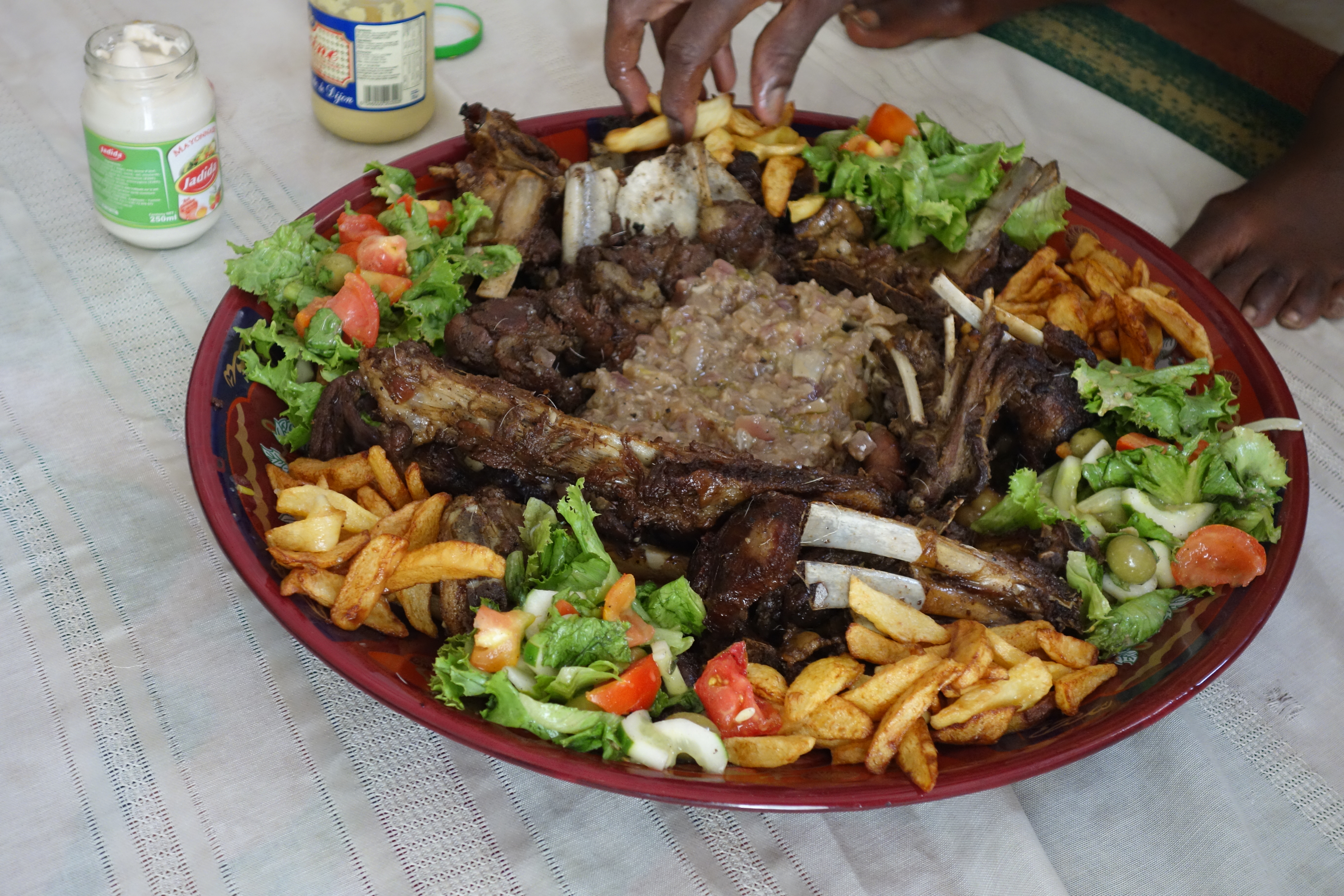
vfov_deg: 27.0
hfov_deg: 39.6
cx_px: 672
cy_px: 448
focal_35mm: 50
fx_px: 1867
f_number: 3.2
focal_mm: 18.66
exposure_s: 1/50
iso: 800
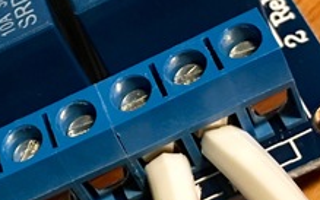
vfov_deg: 11.7
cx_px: 39
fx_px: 968
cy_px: 1
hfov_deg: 18.5
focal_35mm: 111
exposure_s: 1/15
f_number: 2.2
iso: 64
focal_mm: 4.15
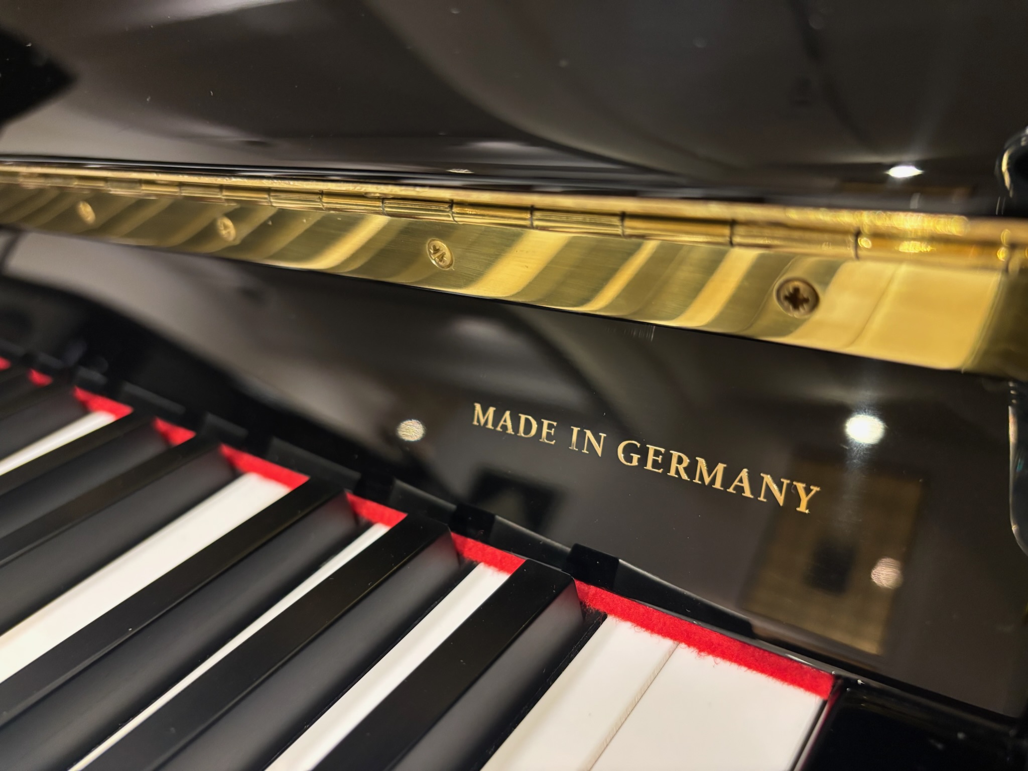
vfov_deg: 53.1
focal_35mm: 26
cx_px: 514
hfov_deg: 67.3
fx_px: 772
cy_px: 386
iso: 400
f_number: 1.6
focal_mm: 5.96
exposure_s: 1/33
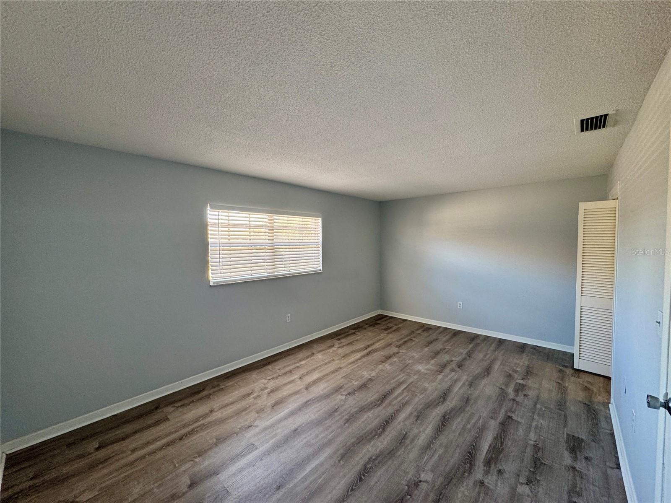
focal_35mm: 14
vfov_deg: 85.7
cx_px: 336
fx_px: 271
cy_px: 252
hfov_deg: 102.1
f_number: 2.2
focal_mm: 2.22
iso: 160
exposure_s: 1/60
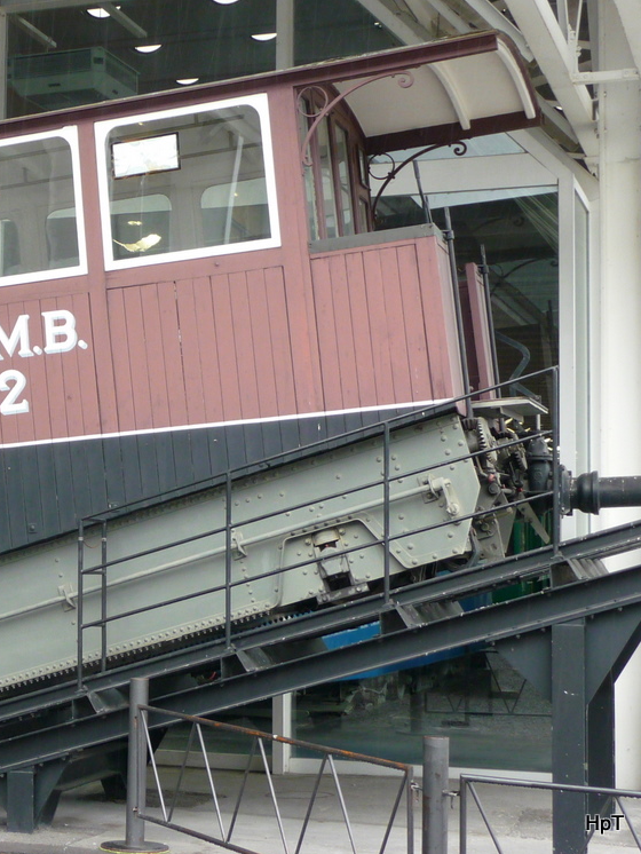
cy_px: 428
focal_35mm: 67
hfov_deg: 21.5
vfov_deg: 29.0
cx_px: 79
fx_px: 1653
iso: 200
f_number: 4.2
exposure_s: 1/40
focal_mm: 8.5
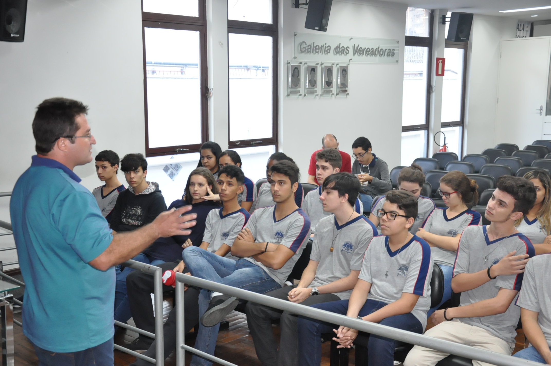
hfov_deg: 41.2
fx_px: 734
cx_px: 276
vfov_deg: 28.0
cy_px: 183
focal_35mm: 48
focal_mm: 32
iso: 2000
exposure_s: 1/100
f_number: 5
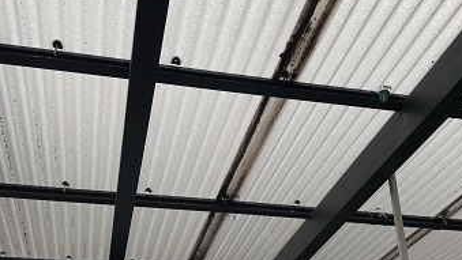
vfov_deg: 26.5
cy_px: 150
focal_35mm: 45
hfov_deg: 45.4
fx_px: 551
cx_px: 243
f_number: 1.8
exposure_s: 1/363
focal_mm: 3.99
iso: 20
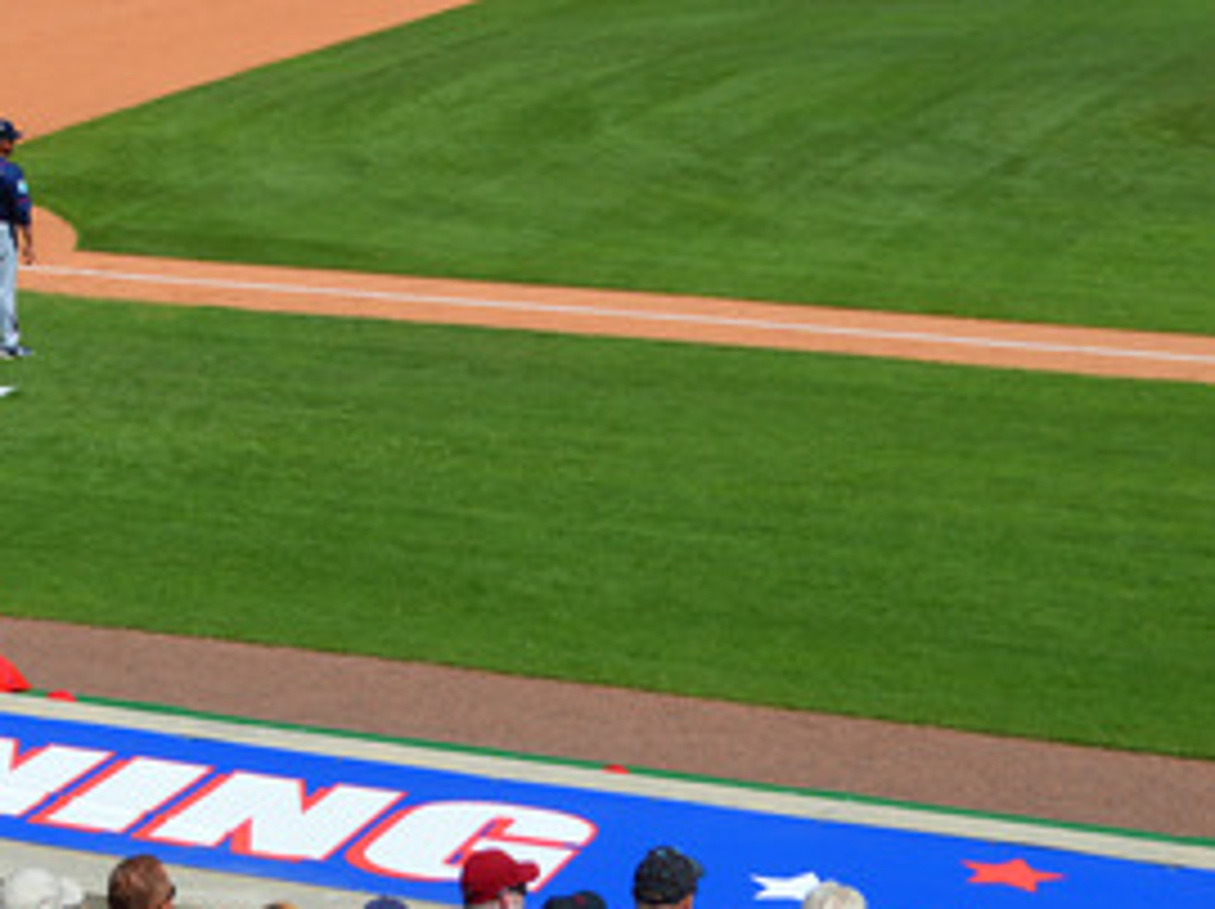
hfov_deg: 14.8
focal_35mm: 125
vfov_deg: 11.6
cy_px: -200
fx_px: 4384
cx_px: -531
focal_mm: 30
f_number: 9
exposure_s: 1/320
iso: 100
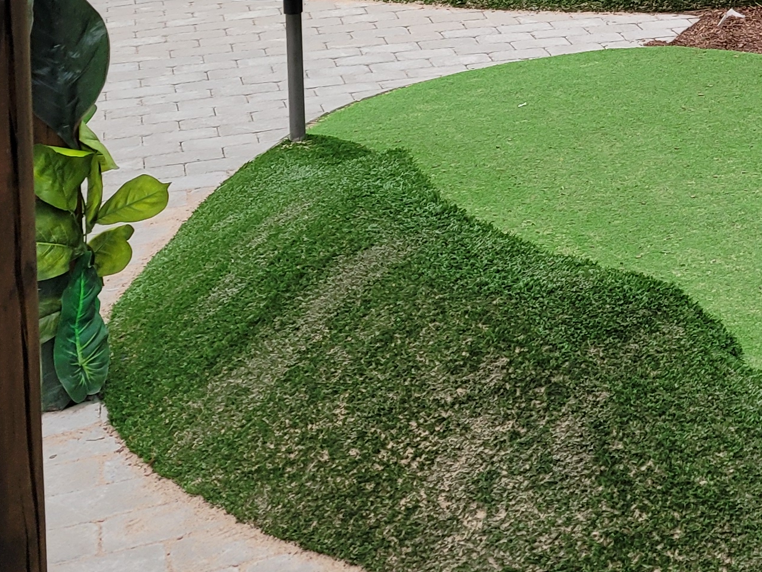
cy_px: -234
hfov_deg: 21.9
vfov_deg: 16.7
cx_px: 938
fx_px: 1805
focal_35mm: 82
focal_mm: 5.4
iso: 50
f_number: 1.8
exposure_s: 1/100
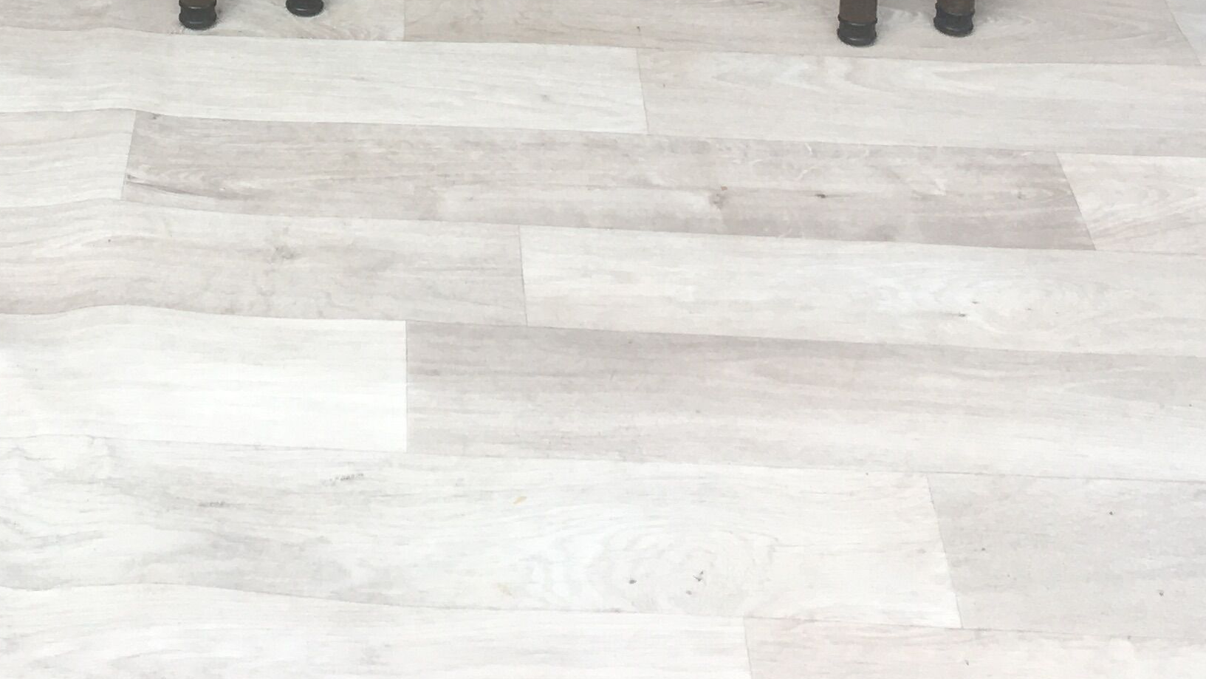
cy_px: -383
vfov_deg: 14.3
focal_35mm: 78
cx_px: 273
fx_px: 2495
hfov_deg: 26.8
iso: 25
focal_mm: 4.15
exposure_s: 1/255
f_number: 2.2
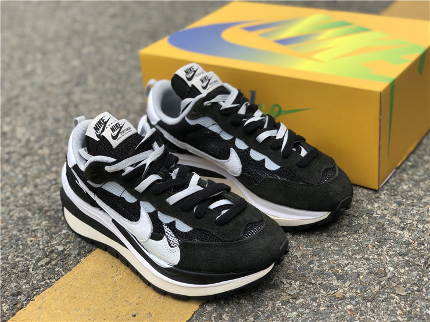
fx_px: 646
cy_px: 161
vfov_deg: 28.0
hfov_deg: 36.8
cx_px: 215
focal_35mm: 52
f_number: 2.4
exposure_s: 1/600
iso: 16
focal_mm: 6
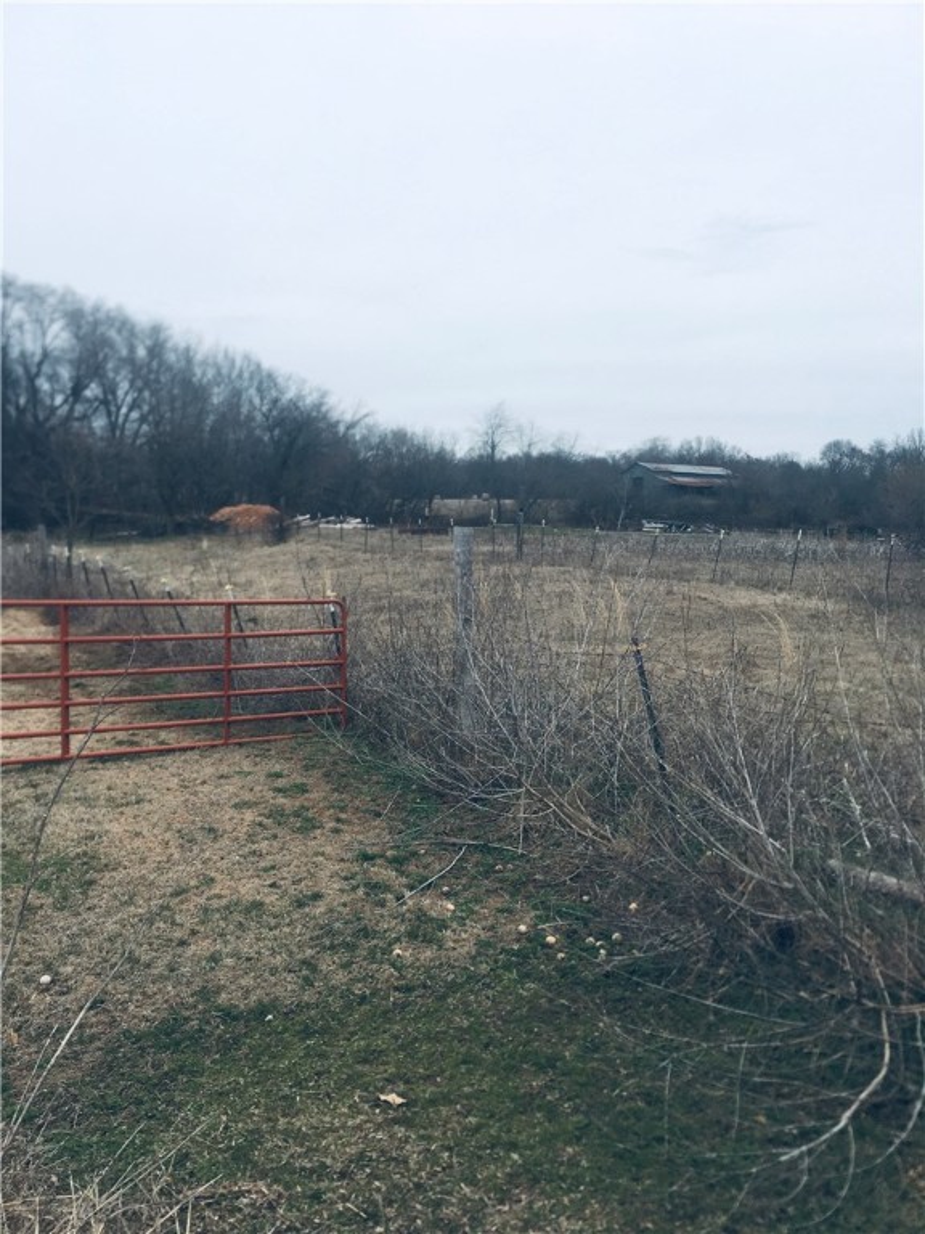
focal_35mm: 29
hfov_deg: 48.2
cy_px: 617
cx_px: 462
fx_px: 1033
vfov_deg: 61.7
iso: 25
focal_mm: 4.15
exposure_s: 1/927
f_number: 2.2
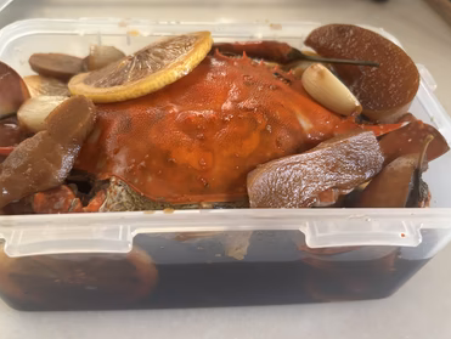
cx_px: 214
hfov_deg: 63.4
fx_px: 365
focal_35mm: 28
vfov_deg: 49.8
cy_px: 180
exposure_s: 1/60
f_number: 1.5
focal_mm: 5.7
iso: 320
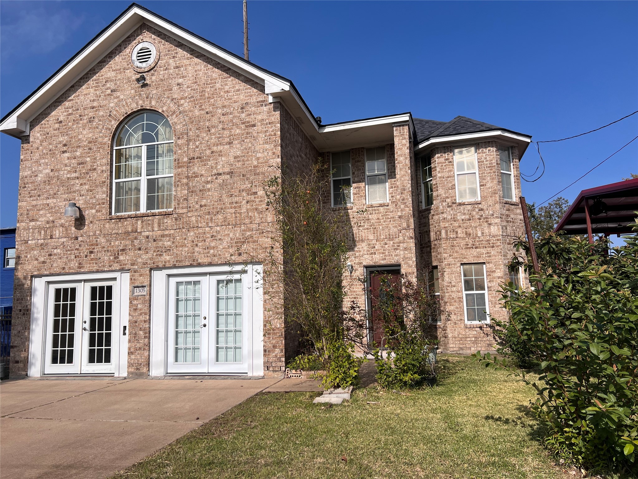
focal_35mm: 26
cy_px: 240
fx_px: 479
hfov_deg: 67.3
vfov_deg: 53.1
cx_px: 319
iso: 50
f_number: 1.5
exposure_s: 1/8000
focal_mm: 5.7
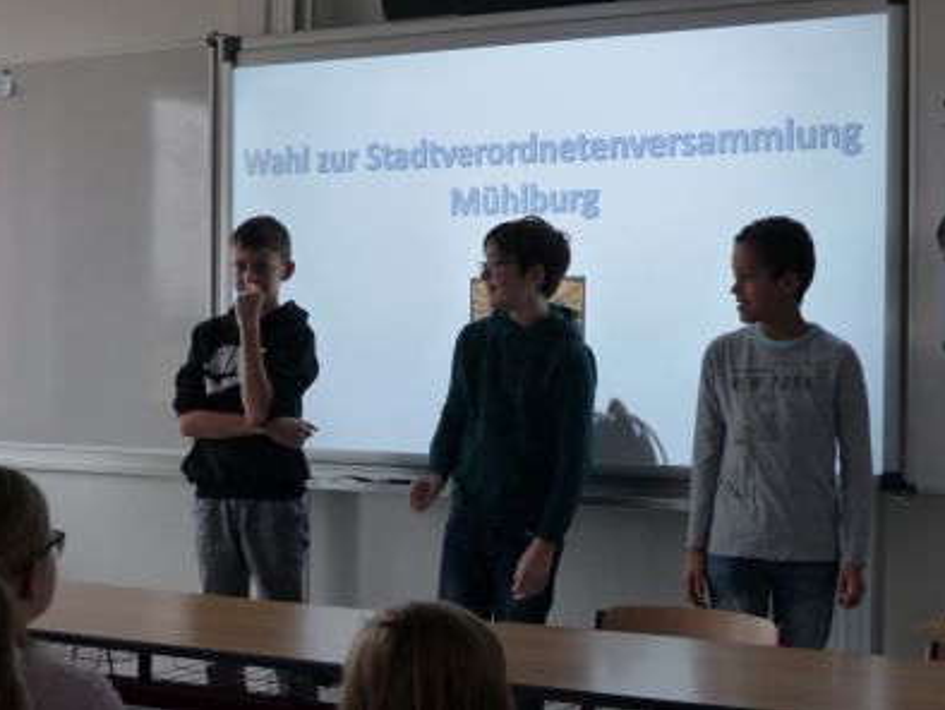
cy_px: 355
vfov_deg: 22.0
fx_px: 1830
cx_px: 468
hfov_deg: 29.0
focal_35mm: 67
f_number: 2.8
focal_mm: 11.9
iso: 160
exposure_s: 1/60
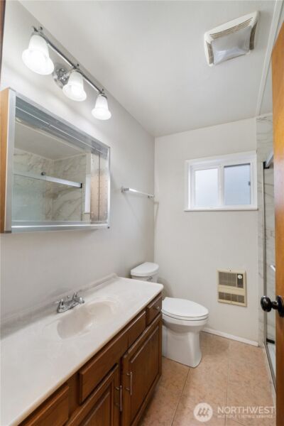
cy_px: 213
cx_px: 142
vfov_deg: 97.6
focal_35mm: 16
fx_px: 186
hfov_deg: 74.6
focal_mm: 10.5
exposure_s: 1/80
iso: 800
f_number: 8
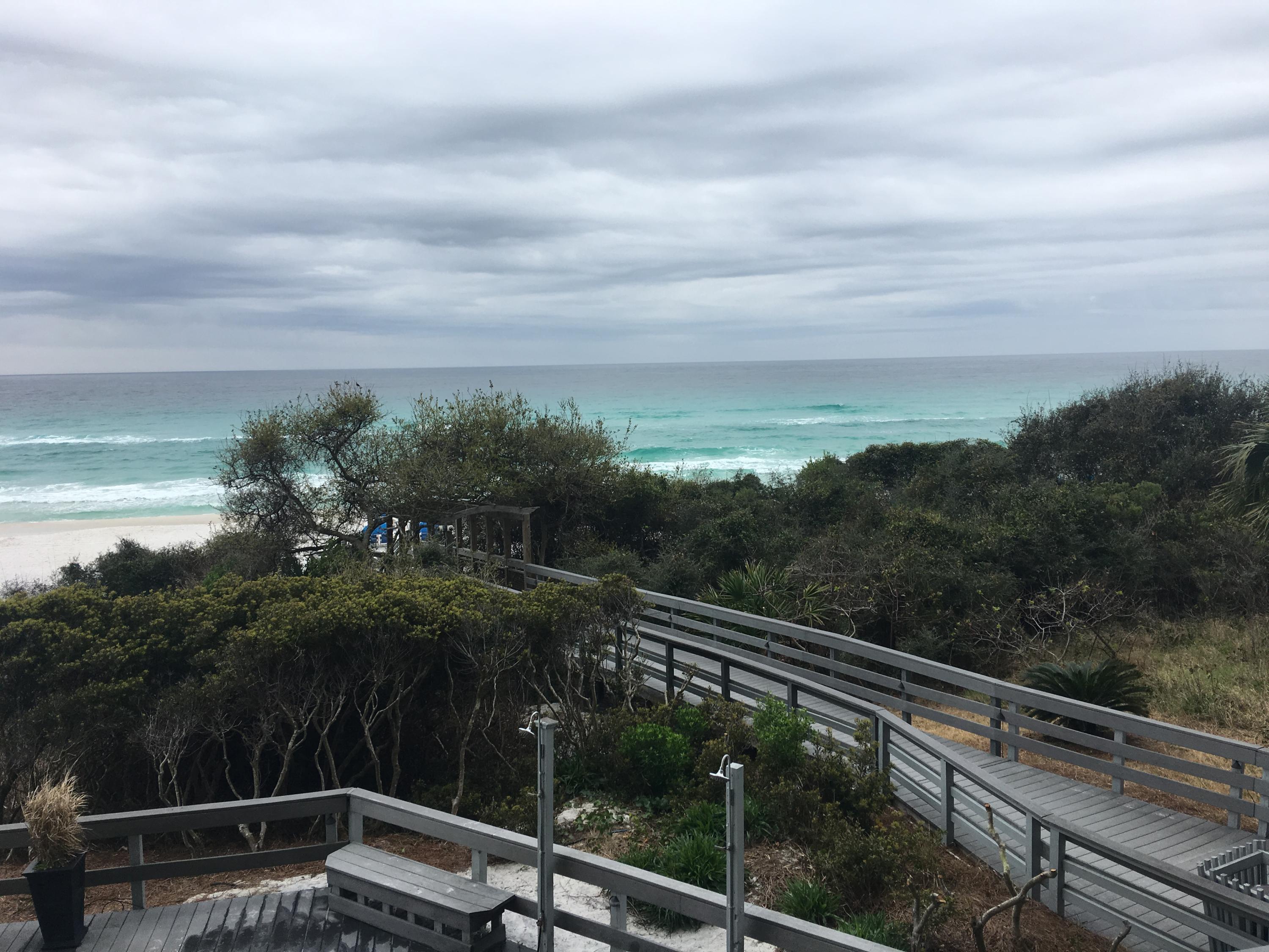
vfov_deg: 48.2
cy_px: 476
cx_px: 634
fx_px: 1063
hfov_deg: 61.7
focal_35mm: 29
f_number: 2.2
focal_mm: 4.15
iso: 25
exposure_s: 1/962
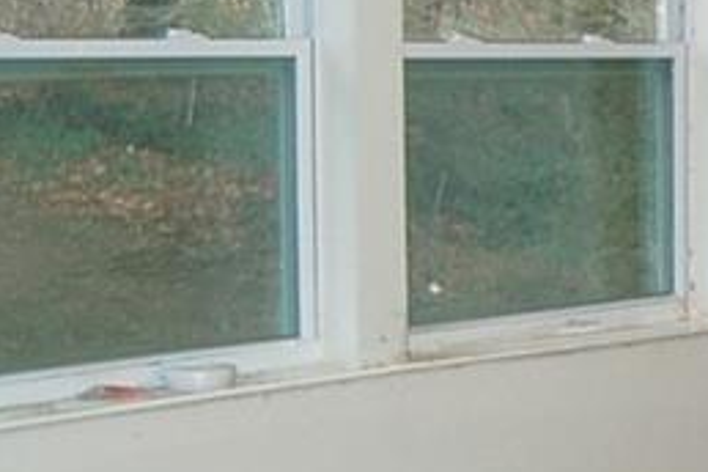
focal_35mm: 107
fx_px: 2104
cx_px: 1136
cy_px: 214
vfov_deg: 12.8
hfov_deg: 16.9
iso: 400
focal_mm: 18
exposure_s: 1/60
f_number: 3.5
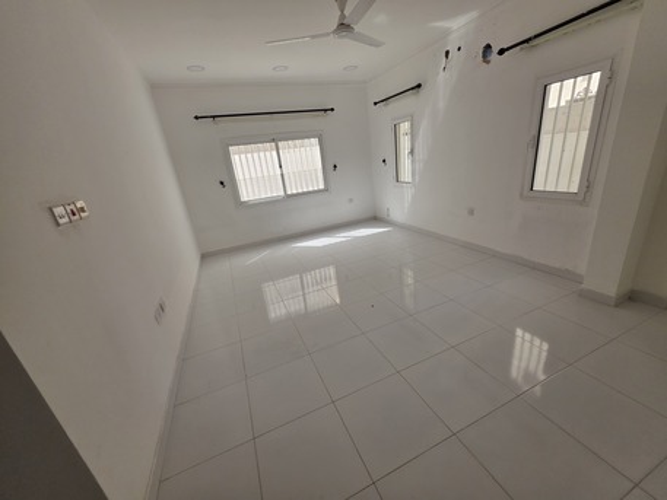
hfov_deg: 106.2
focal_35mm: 13
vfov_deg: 89.9
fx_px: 251
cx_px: 334
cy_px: 250
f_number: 1.9
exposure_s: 1/359
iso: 200
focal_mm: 2.2
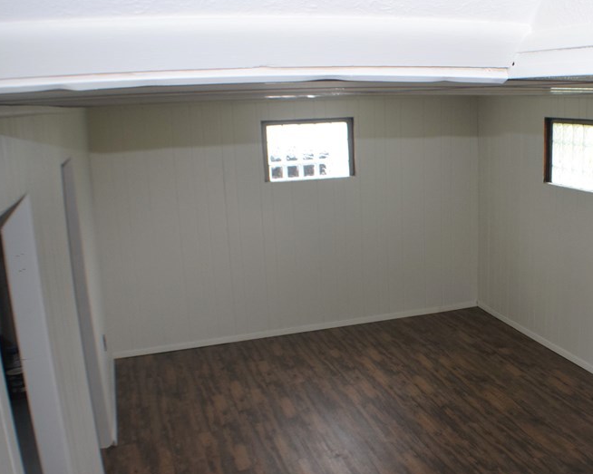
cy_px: 293
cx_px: 469
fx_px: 944
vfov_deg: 28.1
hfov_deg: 33.9
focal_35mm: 54
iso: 800
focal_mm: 23
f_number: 5
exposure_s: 1/100
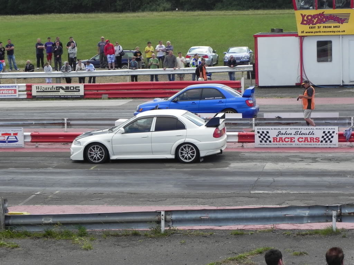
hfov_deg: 20.7
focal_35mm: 95
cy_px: 132
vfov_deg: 15.6
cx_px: 177
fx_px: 972
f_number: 5
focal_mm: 16.9
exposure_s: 1/520
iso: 160
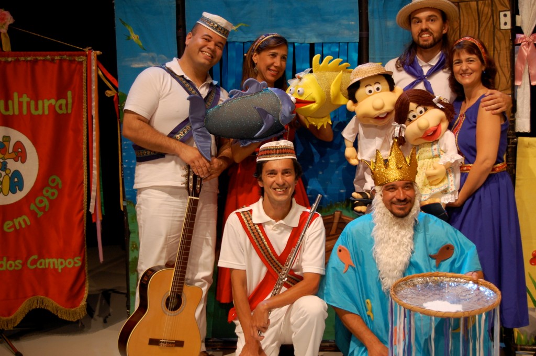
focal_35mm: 68
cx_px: 268
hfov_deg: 29.9
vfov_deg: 20.1
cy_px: 178
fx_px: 1004
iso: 400
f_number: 5.3
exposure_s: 1/40
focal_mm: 45
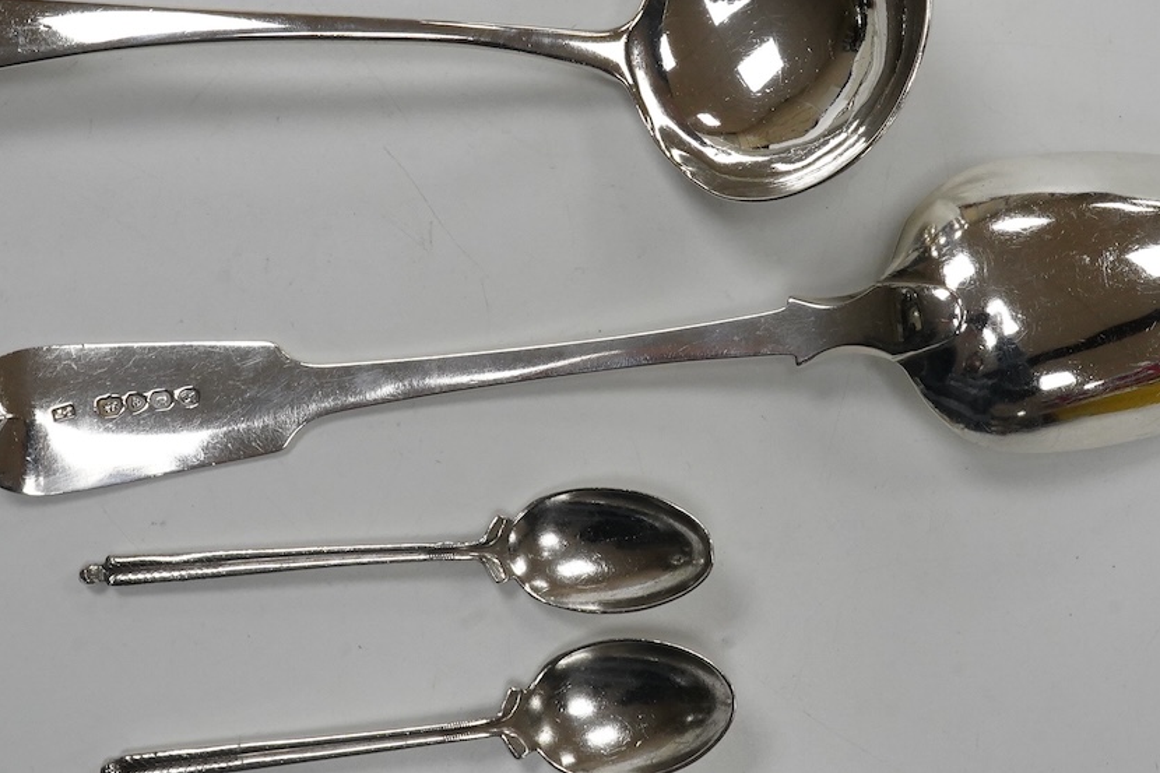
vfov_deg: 22.2
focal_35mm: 61
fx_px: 1965
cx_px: 673
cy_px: 250
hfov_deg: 32.8
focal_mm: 30
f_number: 22
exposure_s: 1/125
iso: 2500
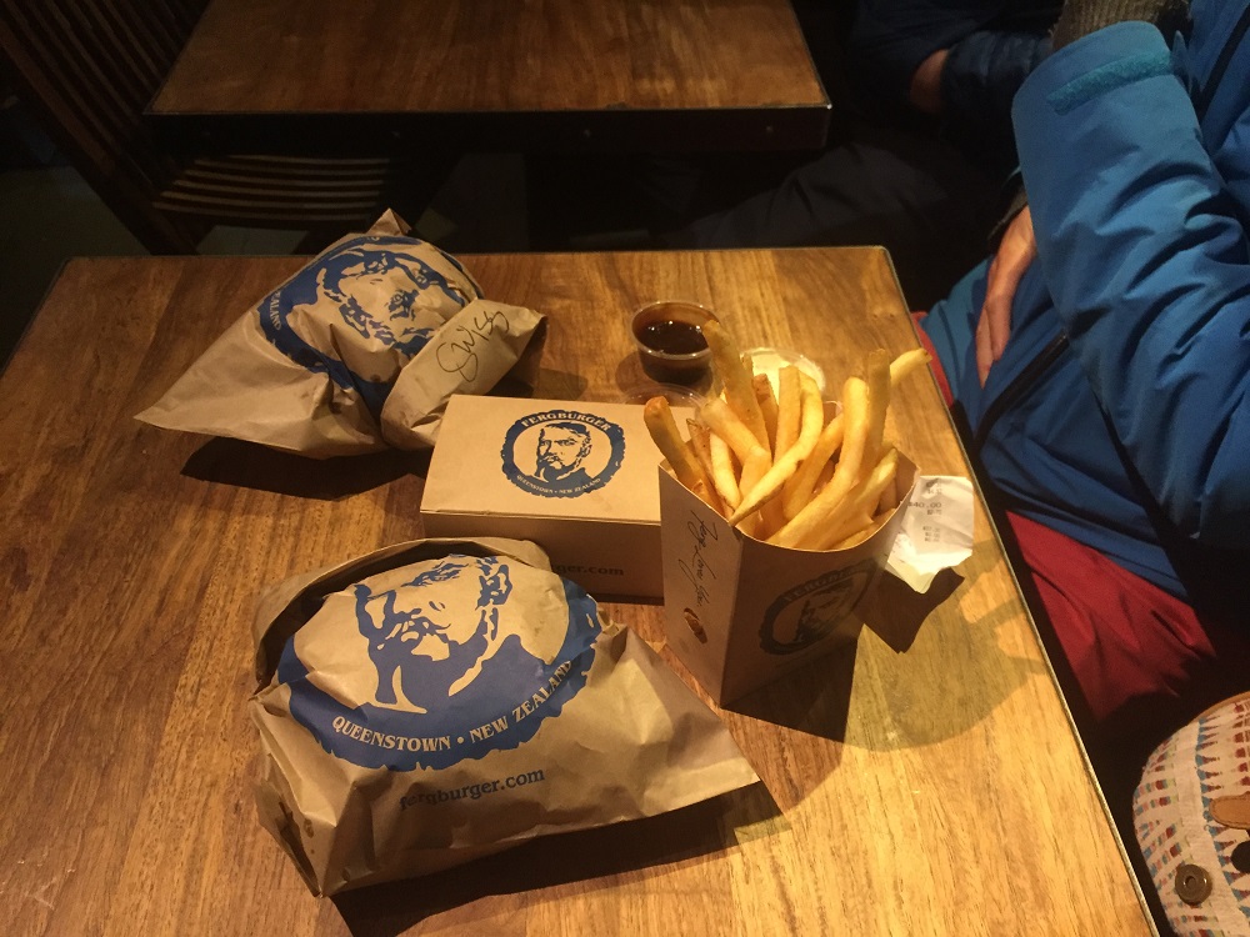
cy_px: 468
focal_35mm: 29
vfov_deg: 48.2
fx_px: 1047
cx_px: 625
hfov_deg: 61.7
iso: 200
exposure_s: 1/33
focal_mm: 4.15
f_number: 2.2
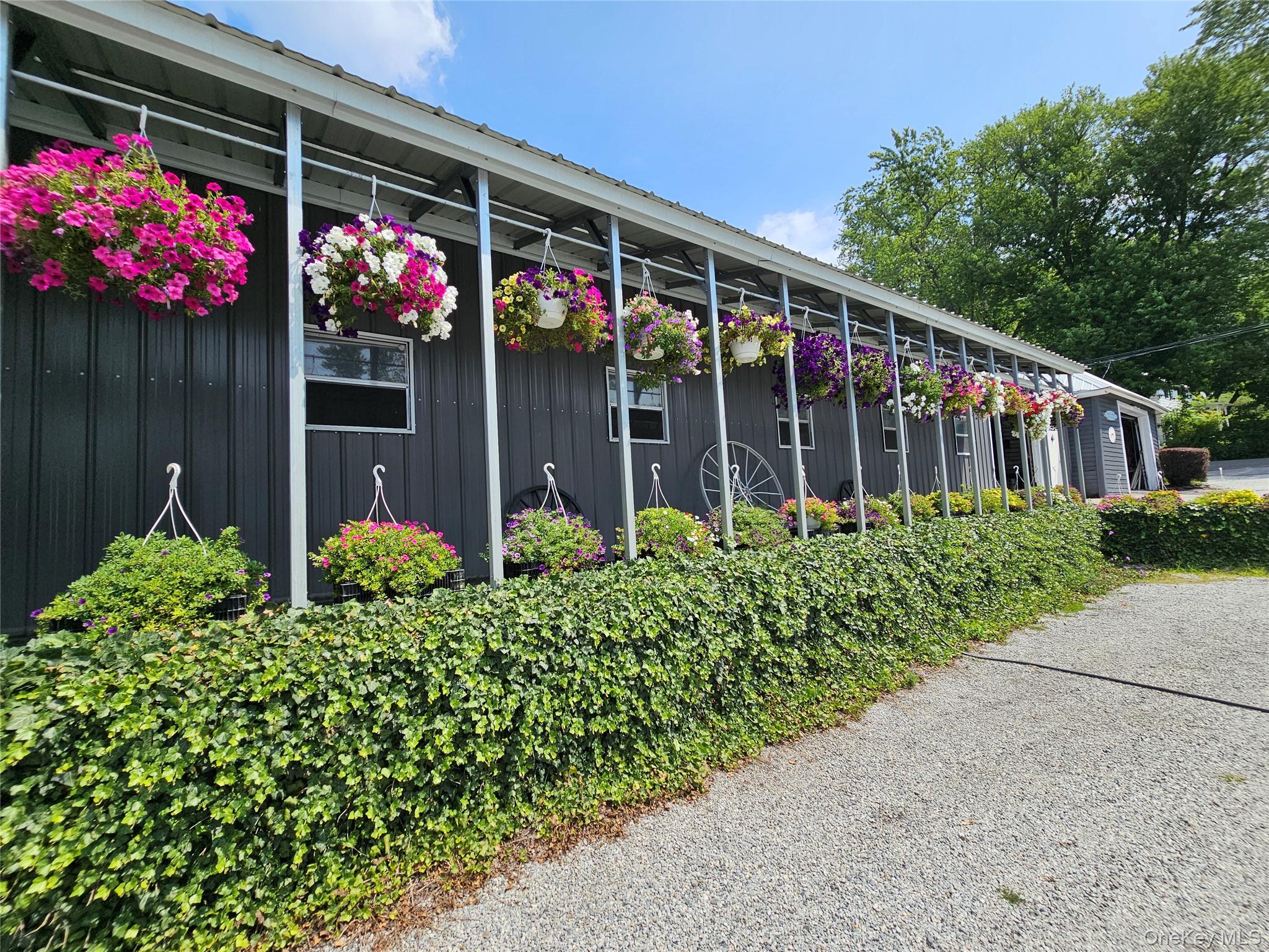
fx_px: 477
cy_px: 476
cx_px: 634
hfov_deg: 106.2
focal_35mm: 13
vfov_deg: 89.9
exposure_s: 1/1978
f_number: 2.2
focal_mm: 2.2
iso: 50
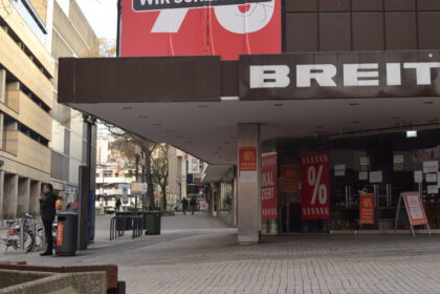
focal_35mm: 60
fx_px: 733
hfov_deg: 32.6
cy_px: 110
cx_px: 340
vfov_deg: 22.6
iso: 400
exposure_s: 1/160
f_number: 6.3
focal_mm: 24
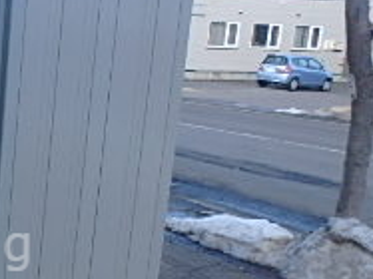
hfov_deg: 24.1
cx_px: -96
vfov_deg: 20.1
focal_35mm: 72
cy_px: 247
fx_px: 775
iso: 125
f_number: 3.5
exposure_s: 1/200
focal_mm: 3.7
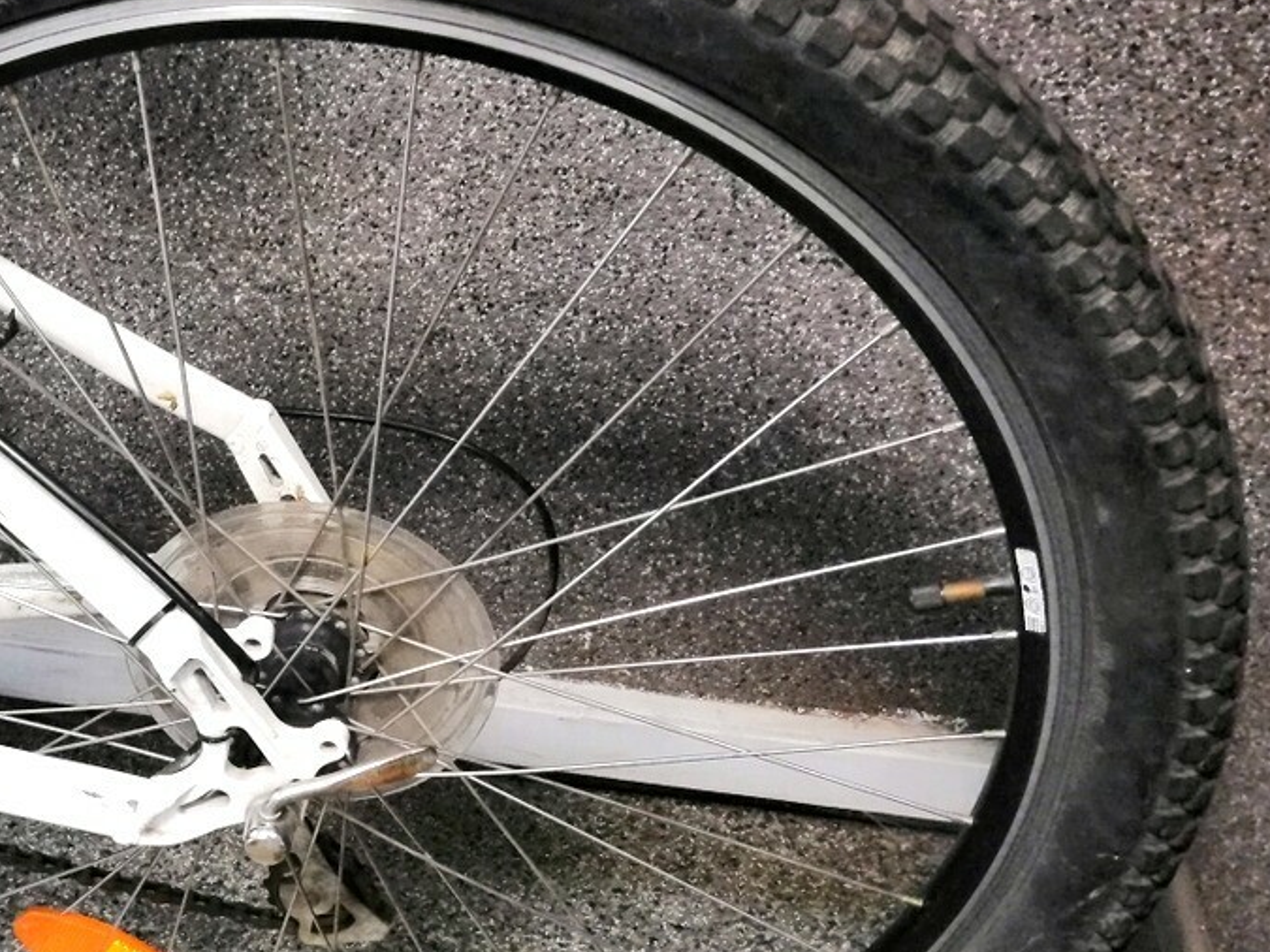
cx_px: 207
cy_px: 547
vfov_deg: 30.2
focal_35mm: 48
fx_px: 1761
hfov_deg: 37.8
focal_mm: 3.95
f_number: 1.8
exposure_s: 1/33.3
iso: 500
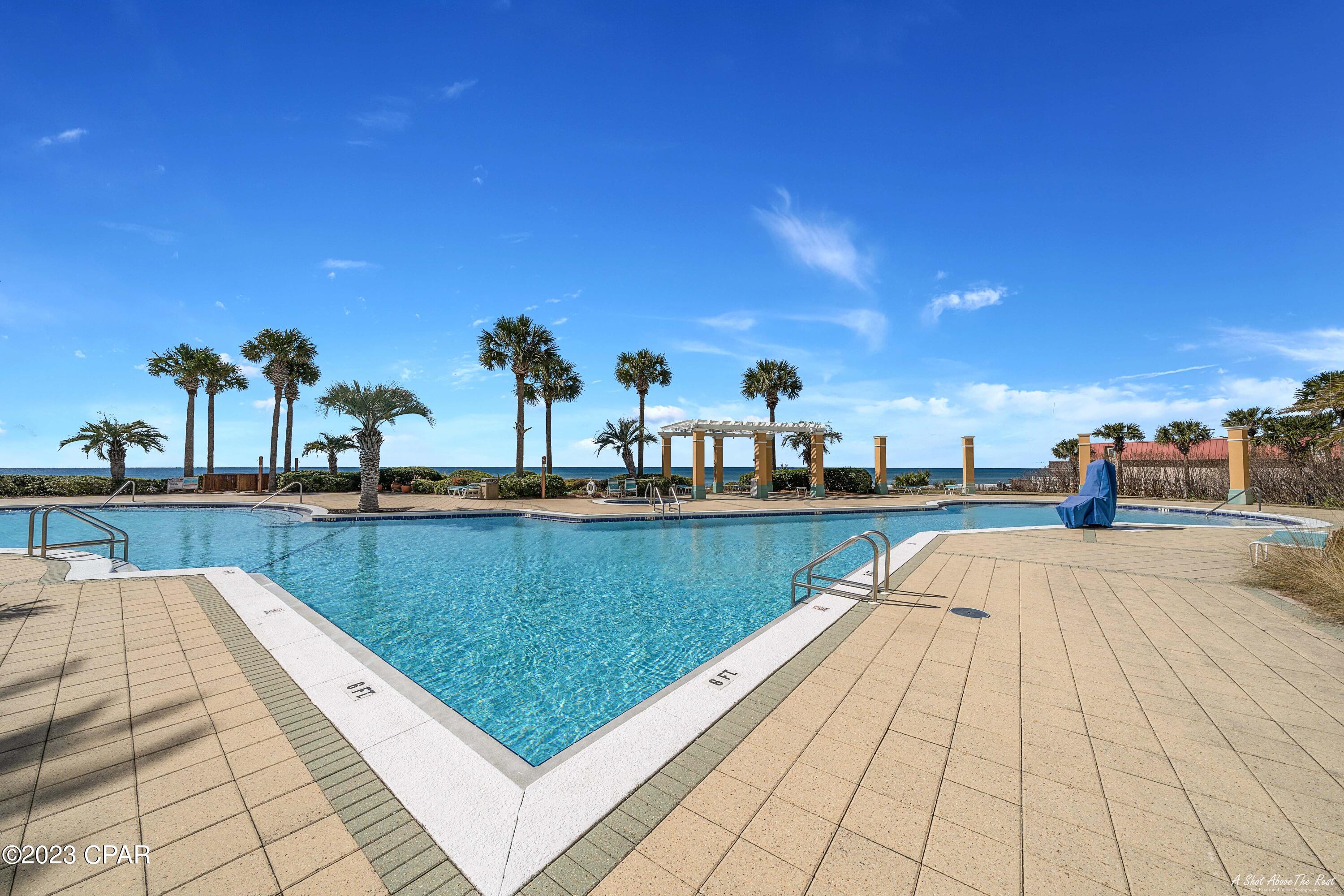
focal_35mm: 12
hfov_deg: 112.6
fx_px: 448
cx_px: 672
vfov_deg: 90.0
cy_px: 448
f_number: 10
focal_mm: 12
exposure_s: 1/320
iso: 100
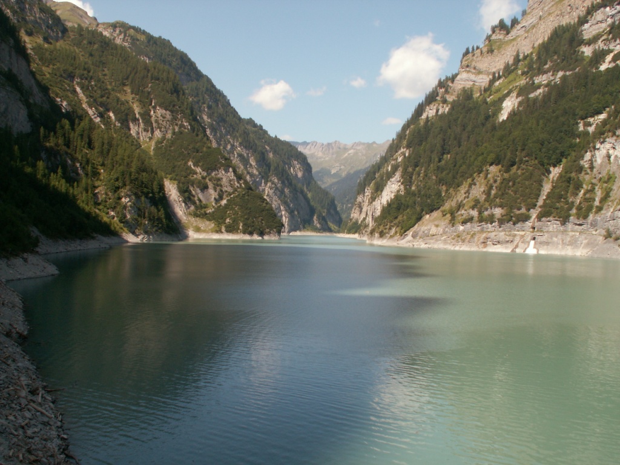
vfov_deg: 40.7
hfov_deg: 52.6
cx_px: 310
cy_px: 232
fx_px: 627
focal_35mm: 35
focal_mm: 5.86
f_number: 5.6
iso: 50
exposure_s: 1/200
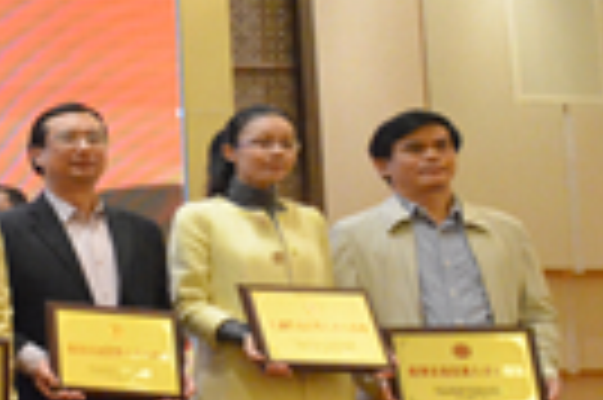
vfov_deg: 20.2
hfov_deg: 20.4
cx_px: -504
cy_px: 227
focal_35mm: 67
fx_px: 1121
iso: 4000
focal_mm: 12
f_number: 5
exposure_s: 1/125
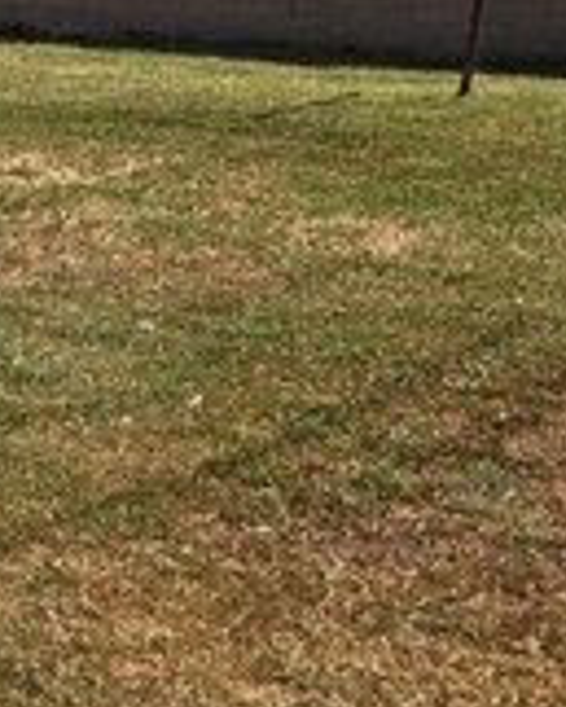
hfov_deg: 14.6
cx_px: -522
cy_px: 268
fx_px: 1862
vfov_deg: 21.4
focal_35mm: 89
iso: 25
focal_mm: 5.4
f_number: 1.8
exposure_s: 1/2410
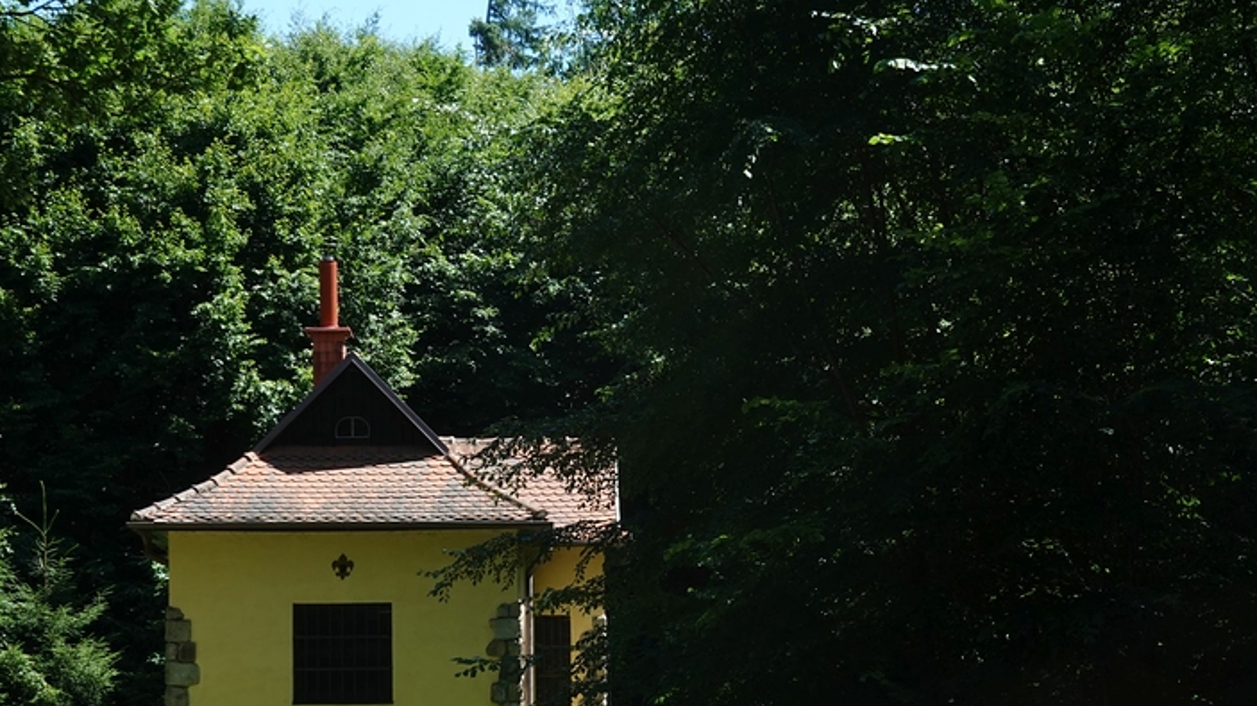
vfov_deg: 14.2
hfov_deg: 25.0
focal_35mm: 85
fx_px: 2832
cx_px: 701
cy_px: 416
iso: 125
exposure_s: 1/125
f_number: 7.1
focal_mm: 21.12
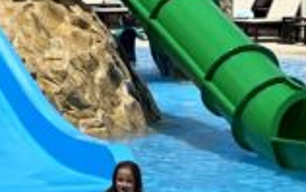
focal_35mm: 179
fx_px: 1494
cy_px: -145
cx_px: -161
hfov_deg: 11.2
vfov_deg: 7.2
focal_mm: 5.7
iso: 50
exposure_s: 1/8000
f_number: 1.5
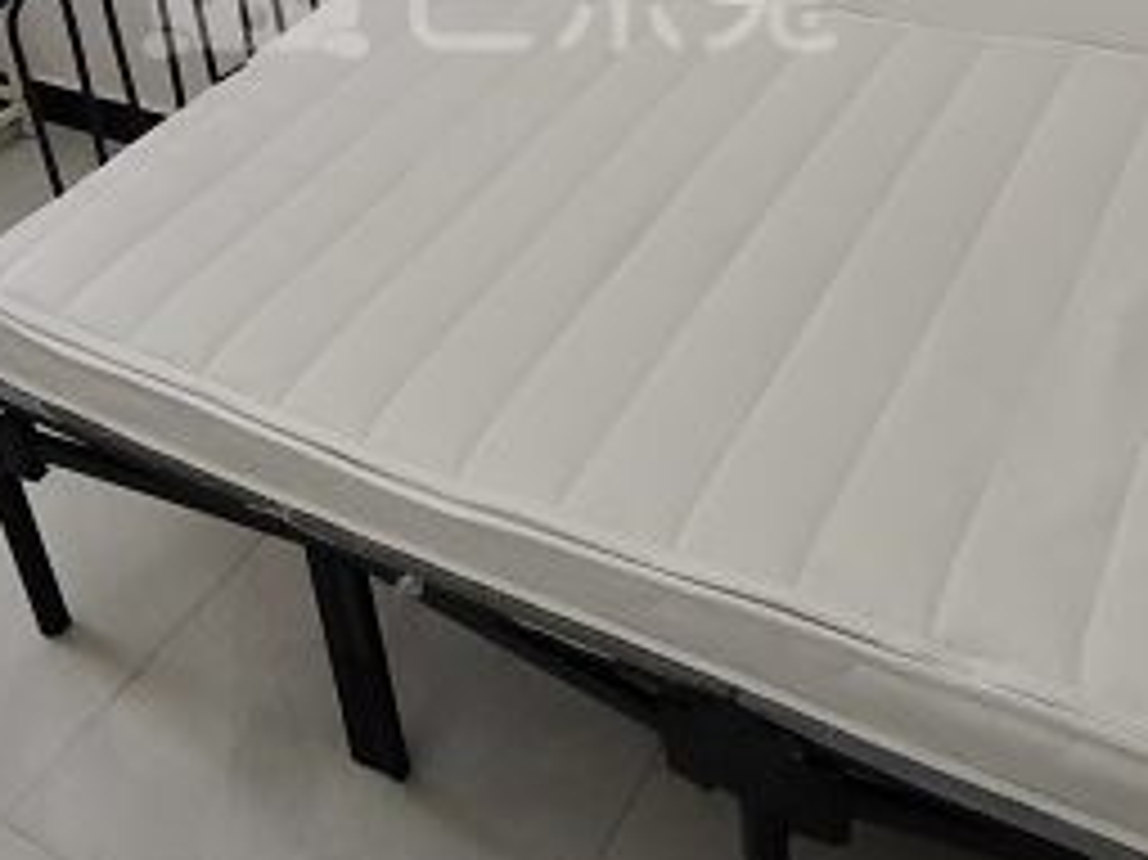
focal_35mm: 47
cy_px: -63
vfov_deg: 28.3
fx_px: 1558
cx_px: 477
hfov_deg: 40.3
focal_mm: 1.91
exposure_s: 1/100
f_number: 2.2
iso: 80
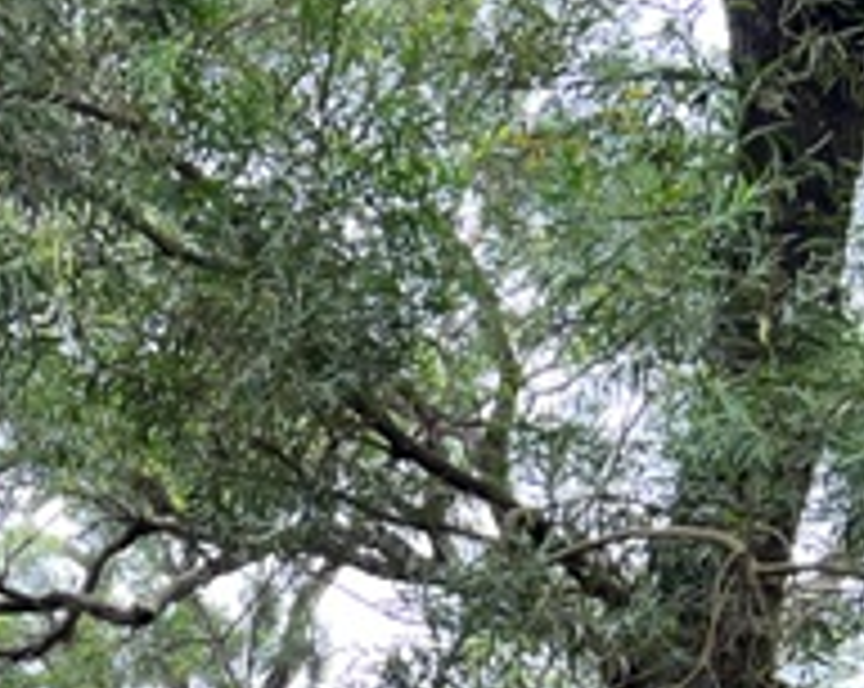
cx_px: 4
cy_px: 1295
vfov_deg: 12.9
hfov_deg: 17.7
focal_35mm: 106
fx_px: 2706
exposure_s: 1/121
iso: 80
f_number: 1.5
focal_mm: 5.7
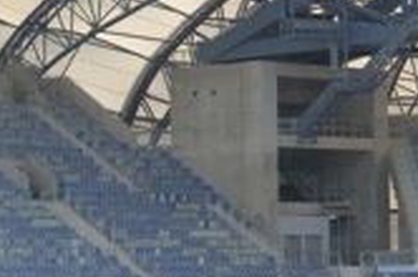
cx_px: 760
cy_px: 60
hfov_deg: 7.4
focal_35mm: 270
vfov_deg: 5.1
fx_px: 3129
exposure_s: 1/200
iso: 200
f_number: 4
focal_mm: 70
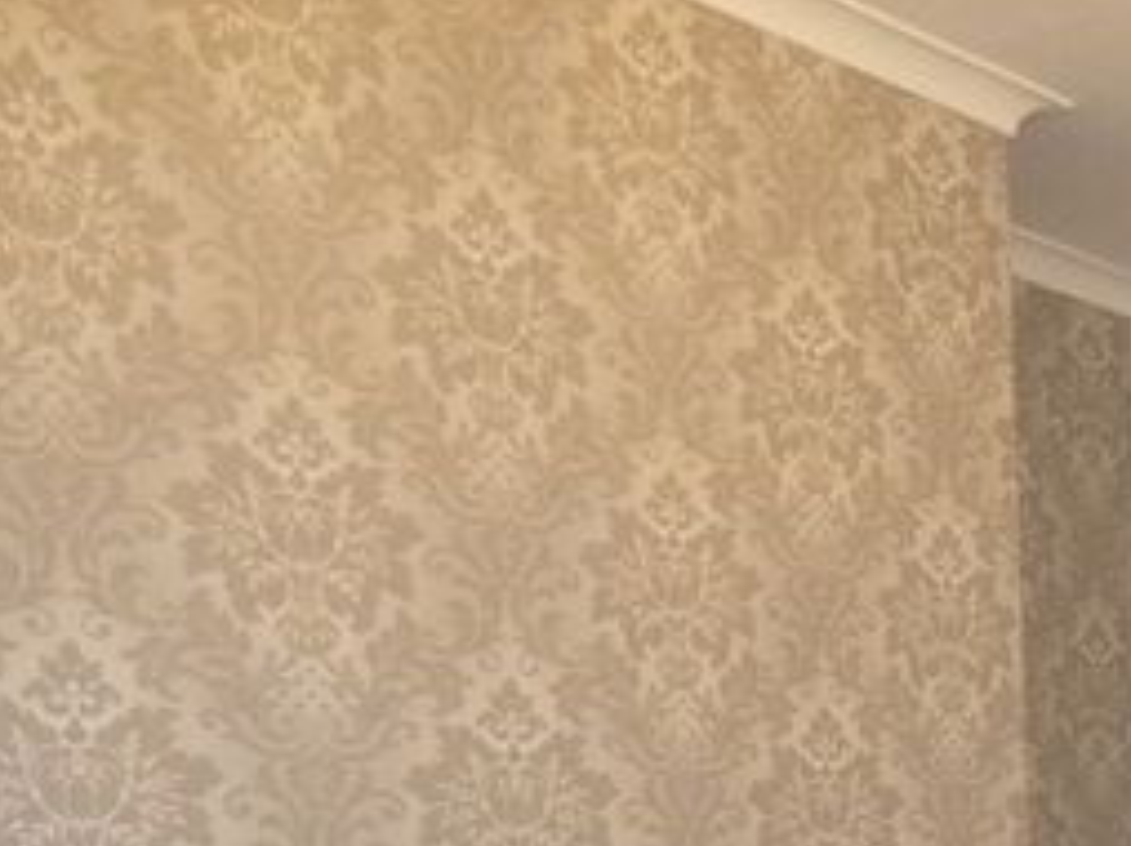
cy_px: 1082
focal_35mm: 63
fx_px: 2056
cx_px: 1612
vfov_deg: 21.2
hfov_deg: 24.9
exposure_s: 1/60
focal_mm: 3.6
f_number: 2.8
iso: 500
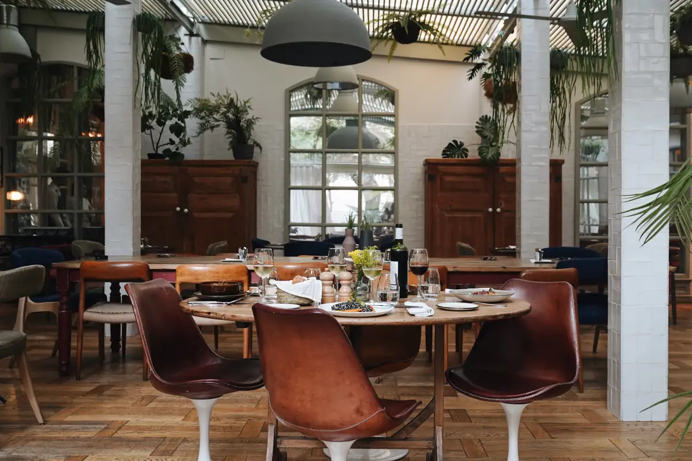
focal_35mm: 36
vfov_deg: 36.9
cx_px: 346
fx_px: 692
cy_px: 230
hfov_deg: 53.1
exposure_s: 1/20
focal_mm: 36
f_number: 5.6
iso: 2500
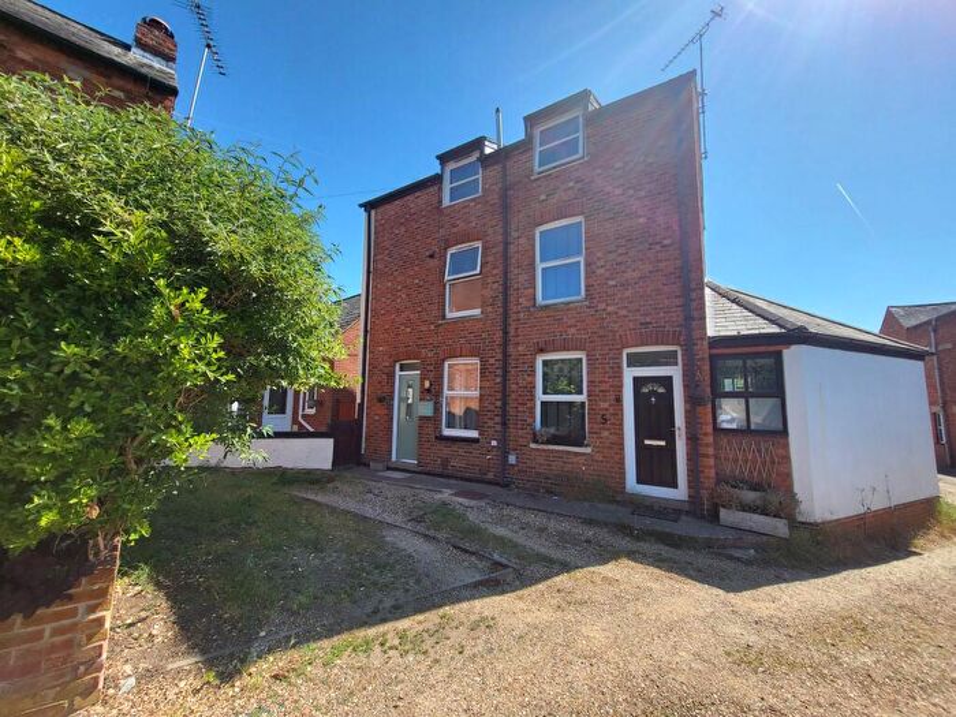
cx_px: 478
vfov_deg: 89.9
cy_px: 358
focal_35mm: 13
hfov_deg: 106.2
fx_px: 359
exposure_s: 1/825
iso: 32
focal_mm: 1.74
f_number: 2.2
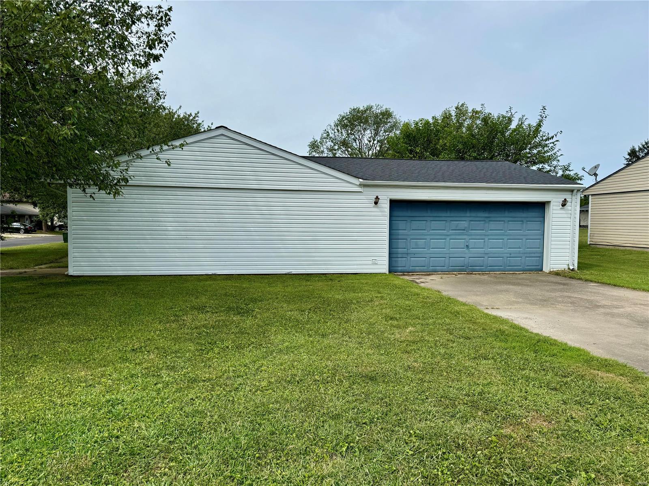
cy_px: 243
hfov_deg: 71.6
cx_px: 324
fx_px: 450
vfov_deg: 56.8
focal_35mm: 24
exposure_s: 1/5348
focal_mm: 6.76
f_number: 1.78
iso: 80
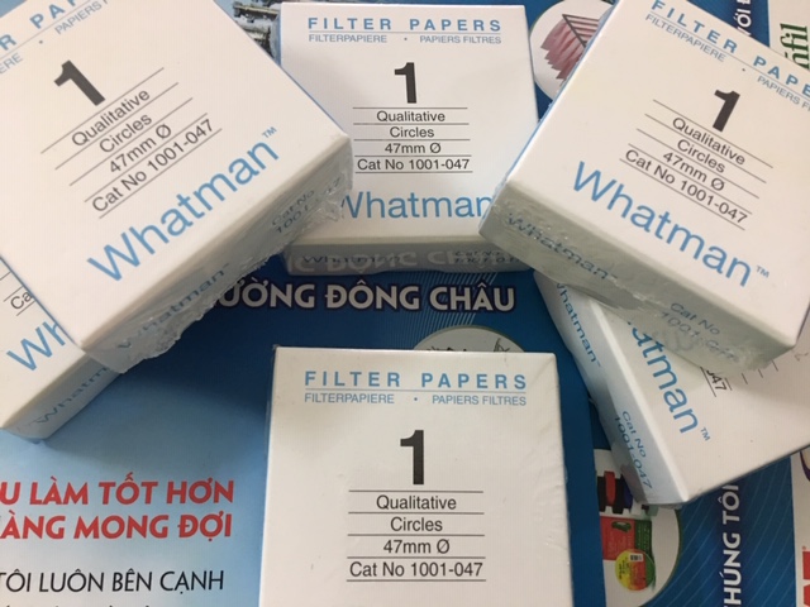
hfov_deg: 61.7
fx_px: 679
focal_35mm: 29
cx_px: 405
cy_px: 304
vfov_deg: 48.2
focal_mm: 4.15
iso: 100
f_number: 2.2
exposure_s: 1/10
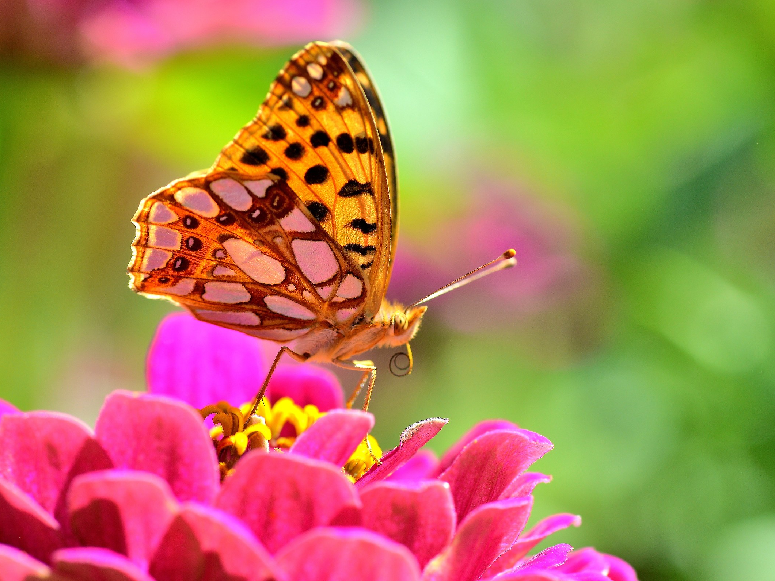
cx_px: 376
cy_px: 290
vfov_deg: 9.1
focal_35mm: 163
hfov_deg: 12.1
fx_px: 3650
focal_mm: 100
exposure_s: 1/200
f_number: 8
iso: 100
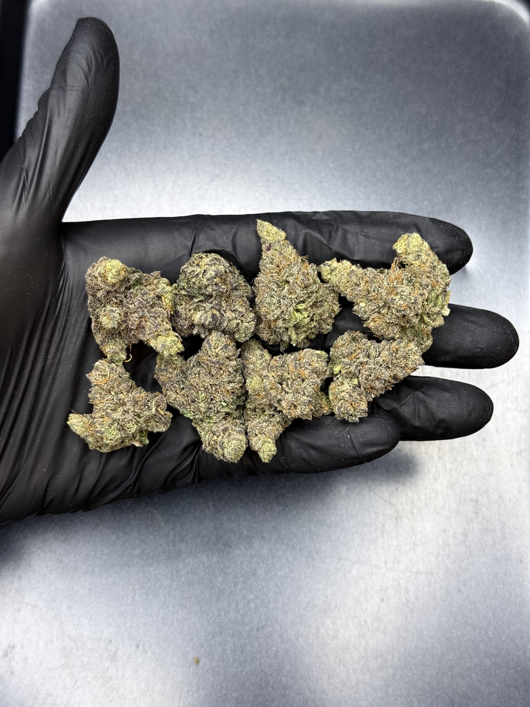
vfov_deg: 39.7
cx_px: 265
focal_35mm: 48
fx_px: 980
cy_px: 354
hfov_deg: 30.3
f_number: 1.78
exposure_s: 1/50
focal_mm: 6.76
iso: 200
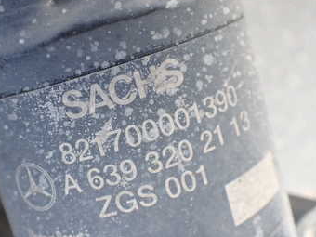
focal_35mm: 53
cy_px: 128
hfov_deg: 35.8
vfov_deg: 27.5
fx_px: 484
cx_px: 107
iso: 800
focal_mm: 5.4
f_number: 2.3
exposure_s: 1/50
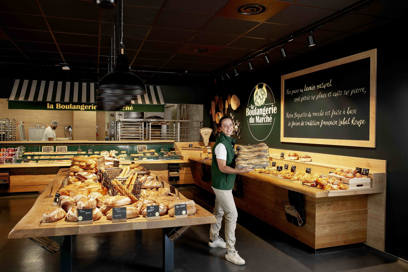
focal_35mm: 29
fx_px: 329
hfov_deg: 63.7
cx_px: 204
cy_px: 136
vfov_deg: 45.0
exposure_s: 1/10
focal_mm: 29
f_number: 8
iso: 100
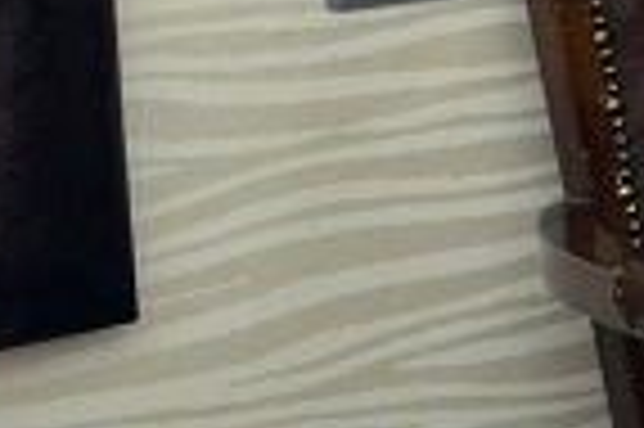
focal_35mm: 224
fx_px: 4002
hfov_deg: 7.9
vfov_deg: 5.9
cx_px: 1941
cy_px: -478
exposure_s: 1/125
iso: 800
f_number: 5.6
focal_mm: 24
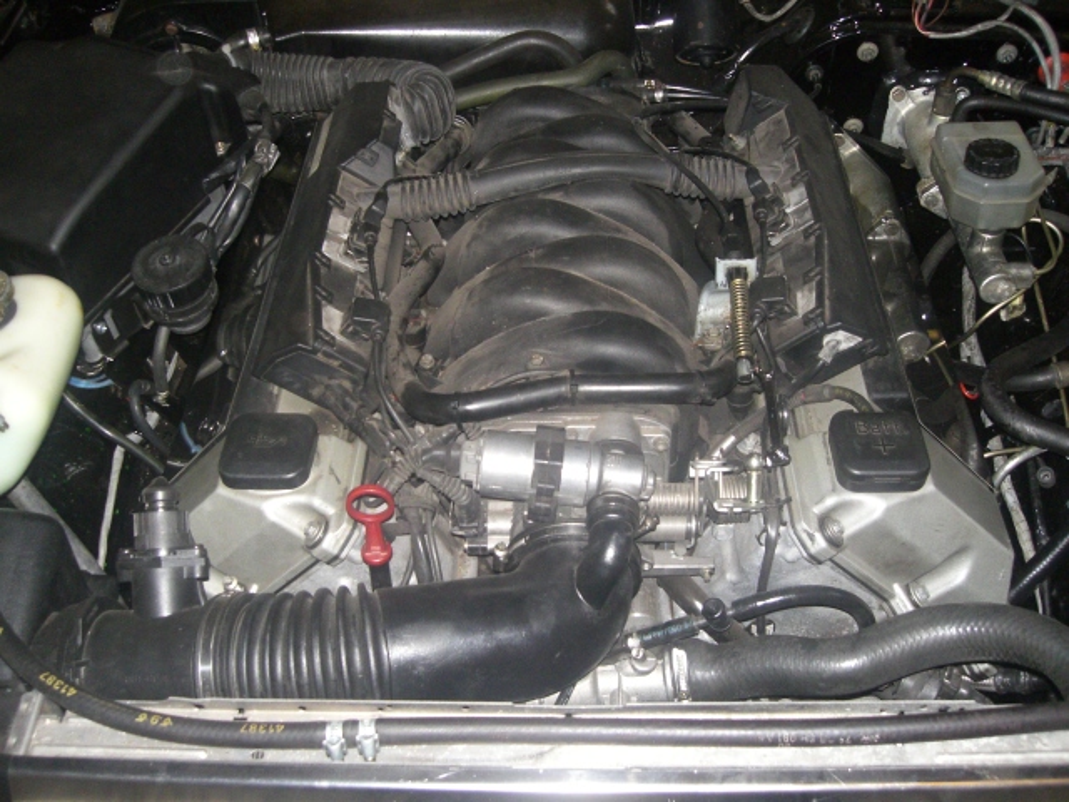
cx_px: 534
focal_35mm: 38
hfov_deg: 49.0
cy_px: 401
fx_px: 1174
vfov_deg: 37.7
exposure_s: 1/60
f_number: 3.1
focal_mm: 6.3
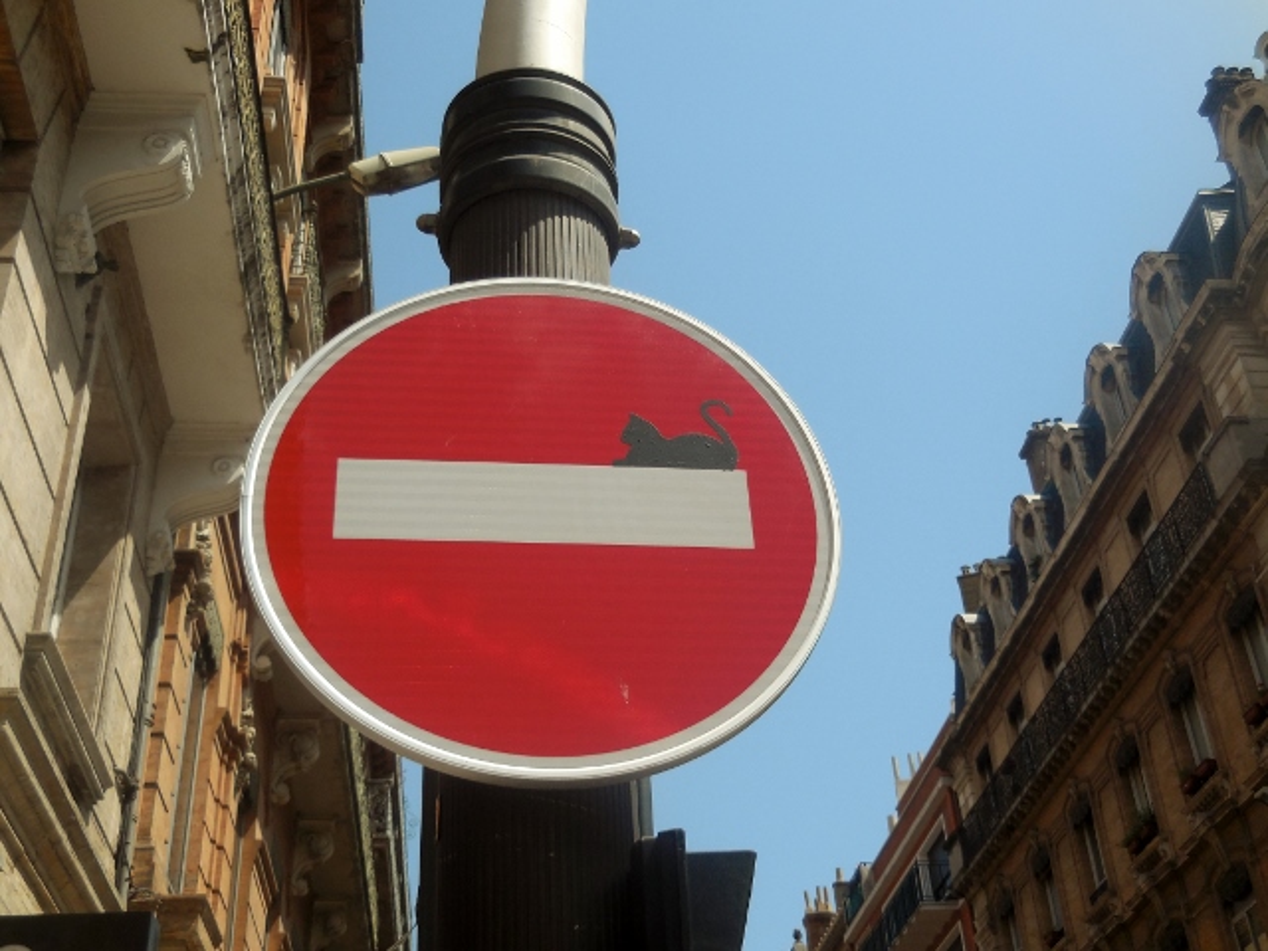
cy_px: 476
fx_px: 1648
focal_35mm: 45
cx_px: 634
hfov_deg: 42.1
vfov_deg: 32.2
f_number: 4.2
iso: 125
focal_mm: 8.1
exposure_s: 1/1250
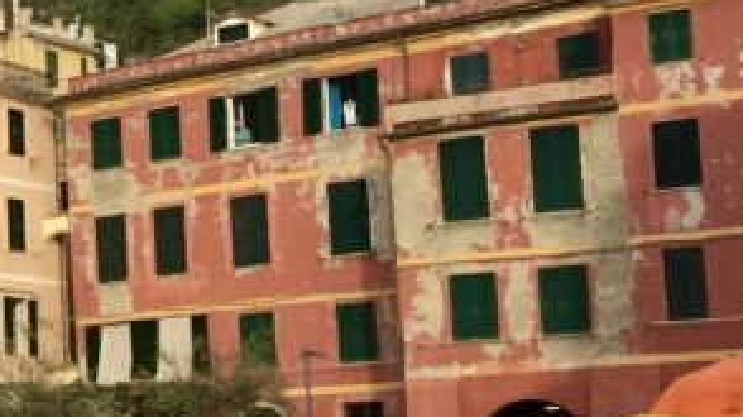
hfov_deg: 16.7
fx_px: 2166
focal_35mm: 110
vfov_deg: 11.0
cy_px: 260
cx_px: -533
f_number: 2.2
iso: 32
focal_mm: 4.15
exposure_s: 1/1001
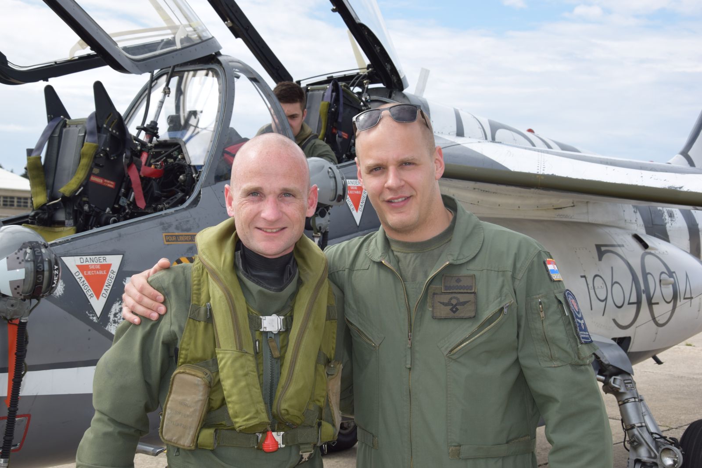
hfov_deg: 35.1
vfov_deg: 23.8
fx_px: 1112
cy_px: 234
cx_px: 351
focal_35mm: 57
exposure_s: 1/200
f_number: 9
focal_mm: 38
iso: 100
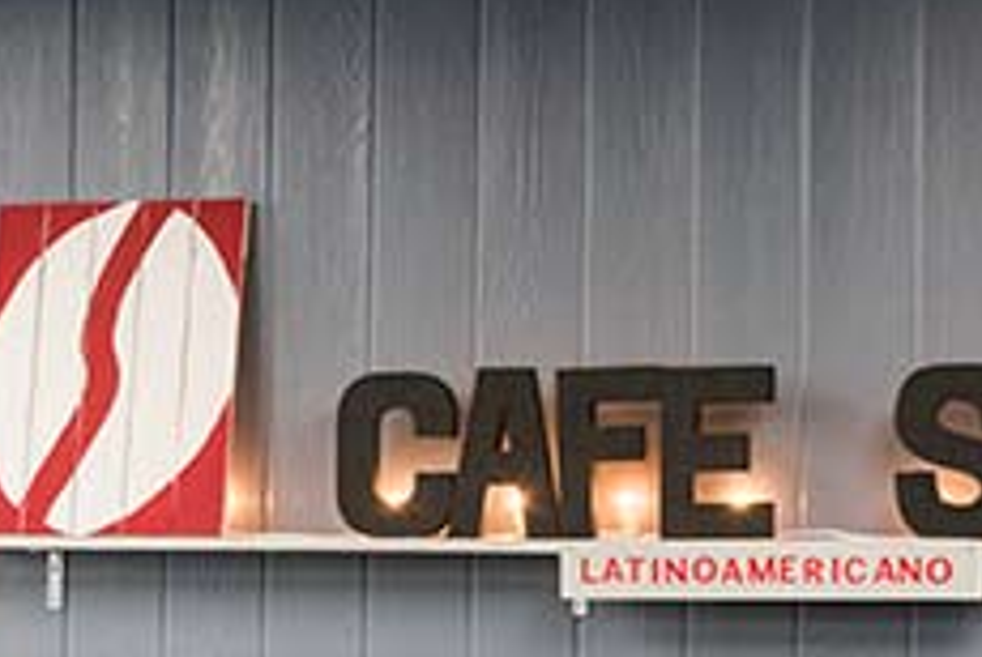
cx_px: 128
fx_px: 3114
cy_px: 875
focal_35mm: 114
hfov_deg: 17.7
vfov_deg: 11.7
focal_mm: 35
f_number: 8
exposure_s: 1/100
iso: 1000
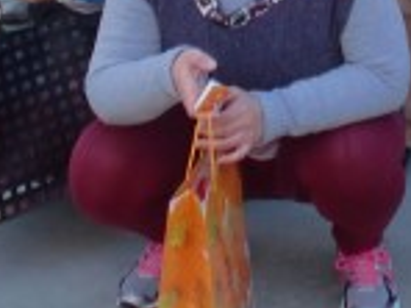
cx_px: 494
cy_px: -352
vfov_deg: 9.1
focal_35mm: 151
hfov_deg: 12.8
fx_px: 1793
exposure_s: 1/80
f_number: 3.1
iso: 64
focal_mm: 6.3
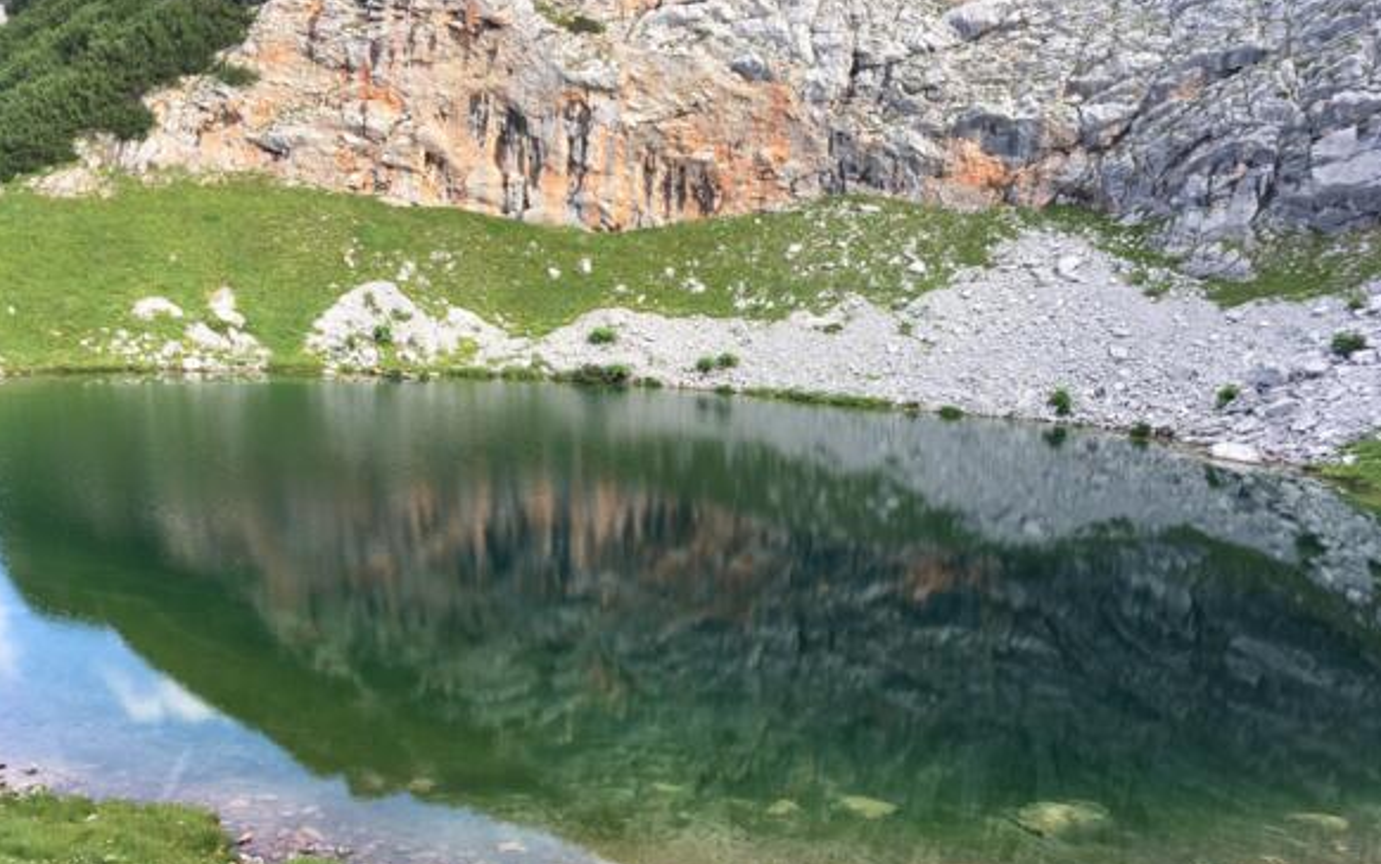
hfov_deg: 61.2
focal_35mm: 31
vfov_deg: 40.5
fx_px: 1167
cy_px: 508
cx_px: 689
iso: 25
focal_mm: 4.15
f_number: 2.2
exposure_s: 1/127
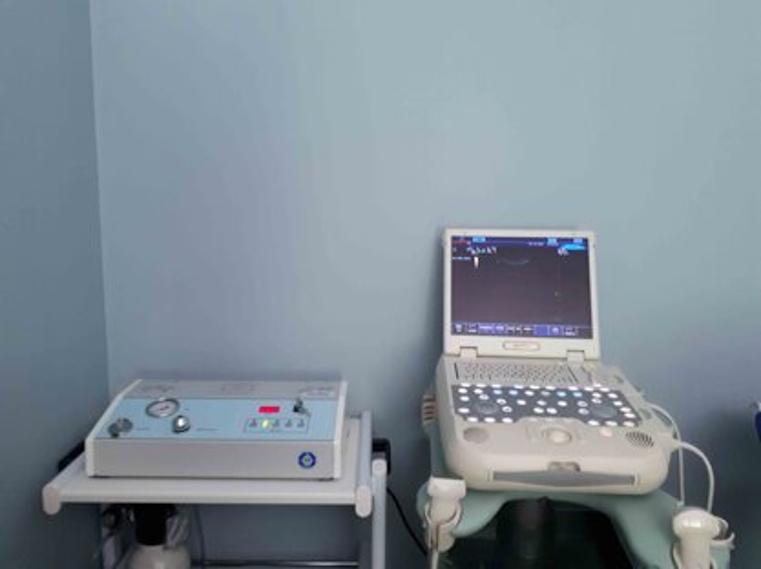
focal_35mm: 27
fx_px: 593
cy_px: 284
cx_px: 380
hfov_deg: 65.4
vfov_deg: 51.3
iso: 320
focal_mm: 3.6
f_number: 1.9
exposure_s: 1/17
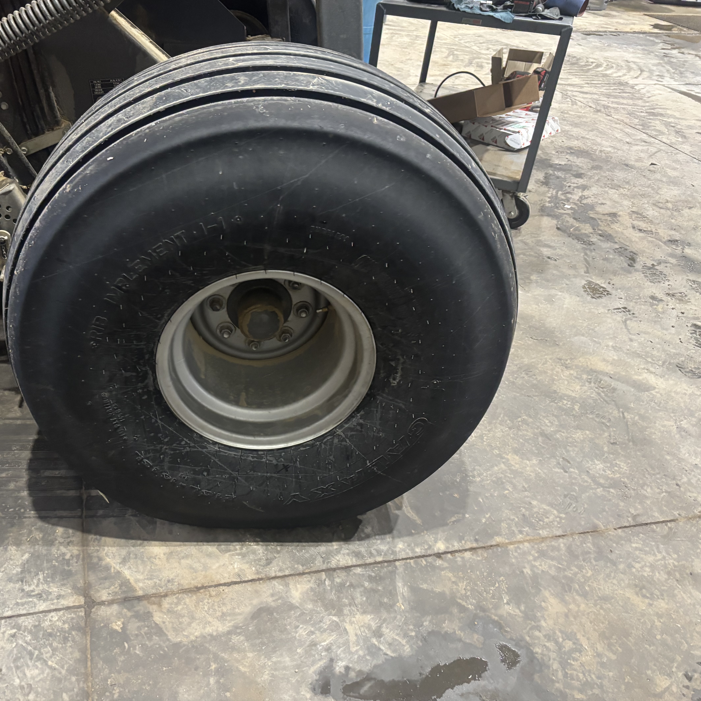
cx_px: 254
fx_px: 710
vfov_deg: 52.5
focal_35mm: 31
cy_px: 348
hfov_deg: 51.9
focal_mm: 5.96
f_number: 1.6
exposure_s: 1/40
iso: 400
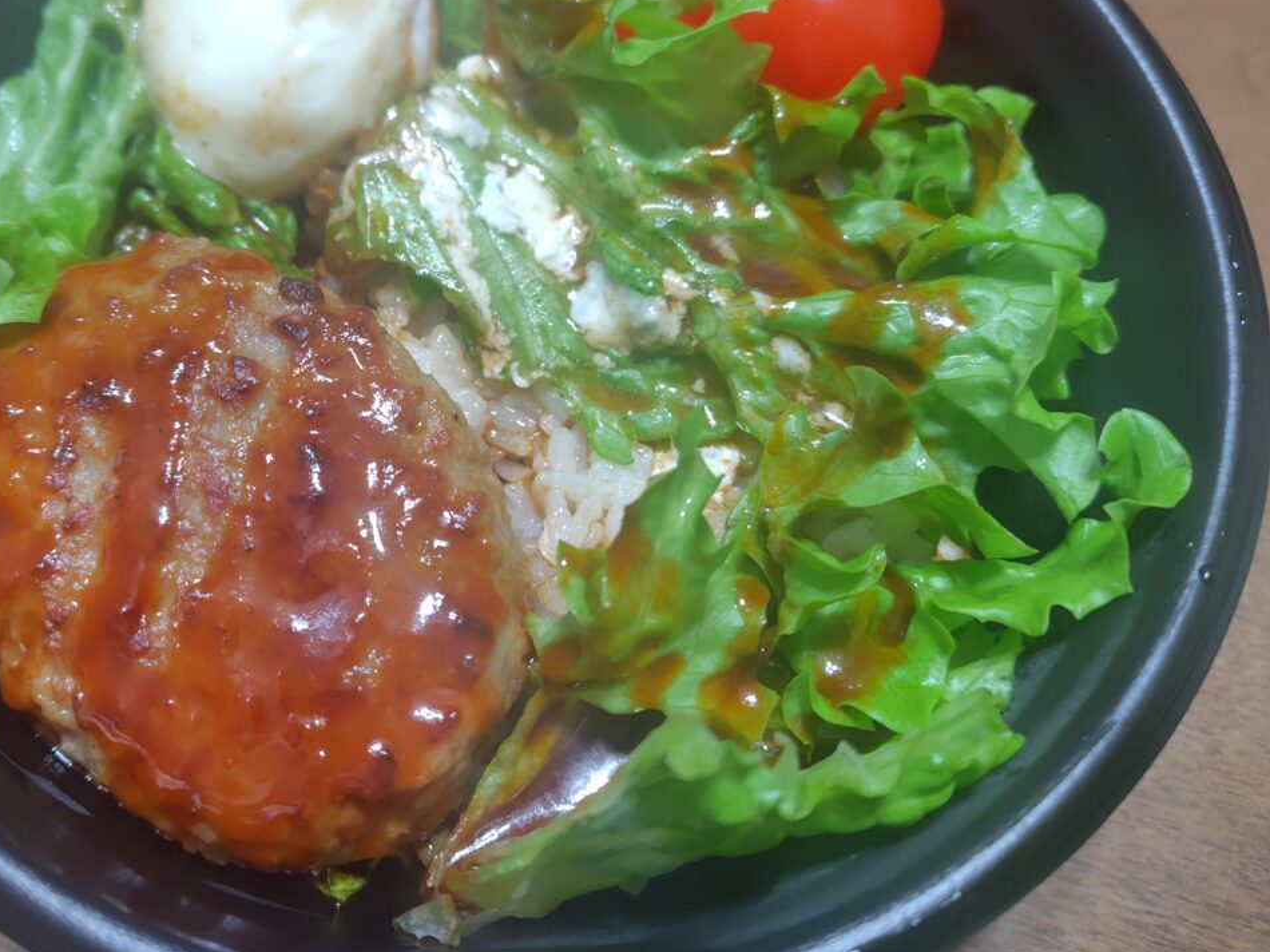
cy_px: 357
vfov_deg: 45.0
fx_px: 1137
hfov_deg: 57.5
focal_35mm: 31
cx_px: 459
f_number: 1.9
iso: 423
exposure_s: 1/50
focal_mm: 5.6
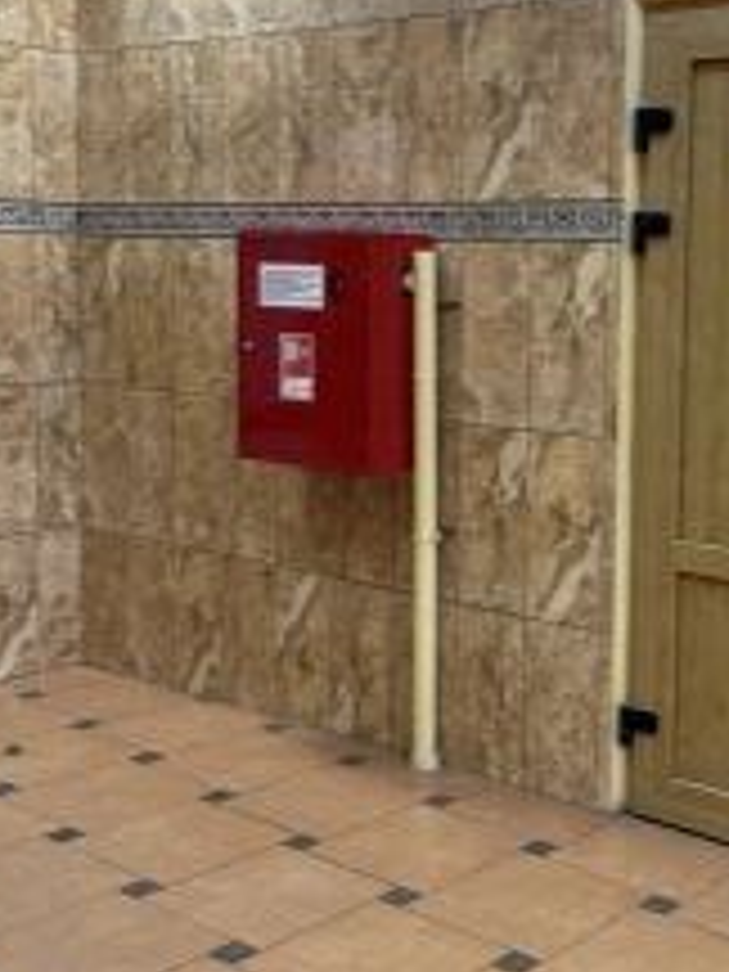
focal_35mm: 52
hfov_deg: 27.5
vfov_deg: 36.7
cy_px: 414
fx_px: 1460
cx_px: 587
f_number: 1.78
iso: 200
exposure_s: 1/50
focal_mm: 6.76
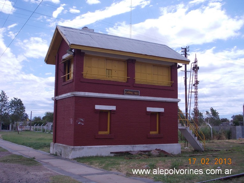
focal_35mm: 43
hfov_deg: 43.9
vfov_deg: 33.6
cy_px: 92
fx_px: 303
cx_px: 122
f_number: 6.5
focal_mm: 6.1
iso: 80
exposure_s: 1/250
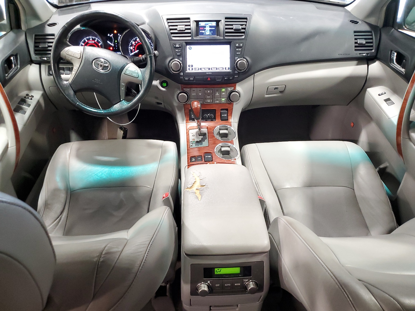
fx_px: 312
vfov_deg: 53.1
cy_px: 156
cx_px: 208
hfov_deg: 67.3
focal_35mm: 26
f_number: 1.5
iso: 308
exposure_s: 1/17
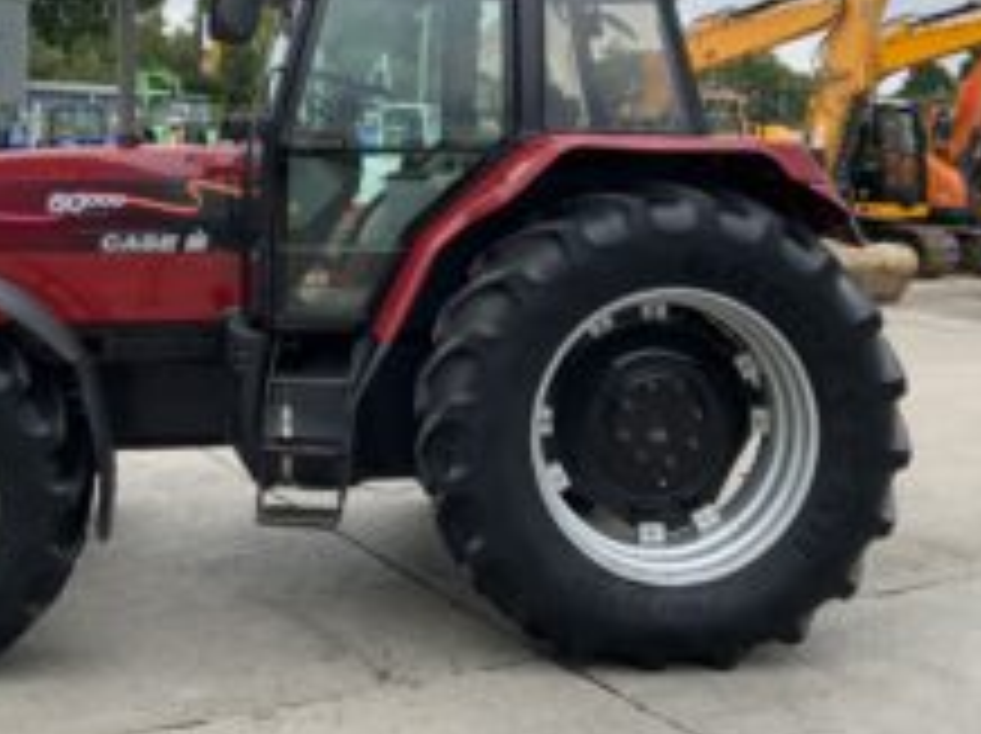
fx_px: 1359
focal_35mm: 48
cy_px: 158
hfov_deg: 39.4
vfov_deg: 29.6
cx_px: 360
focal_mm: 3
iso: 16
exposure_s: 1/242
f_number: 1.8
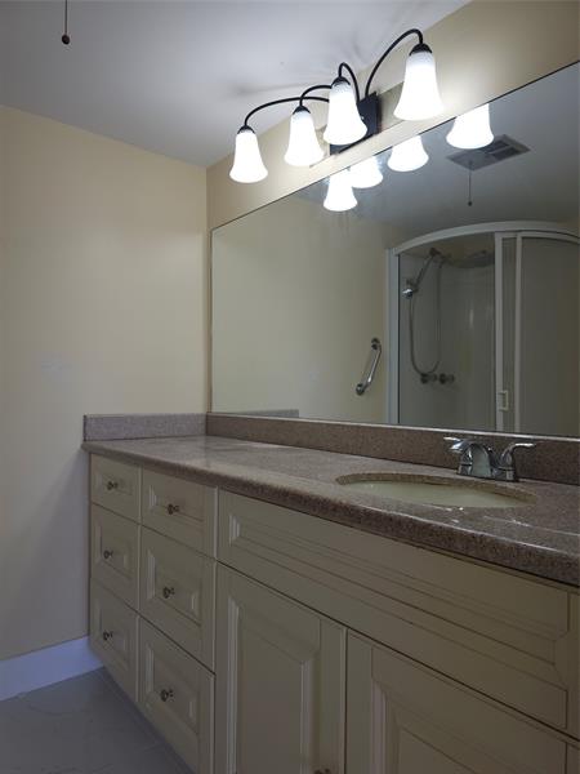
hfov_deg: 58.9
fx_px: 514
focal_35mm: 23
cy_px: 387
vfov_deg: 73.9
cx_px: 290
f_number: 1.7
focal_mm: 6.3
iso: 25
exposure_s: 1/60
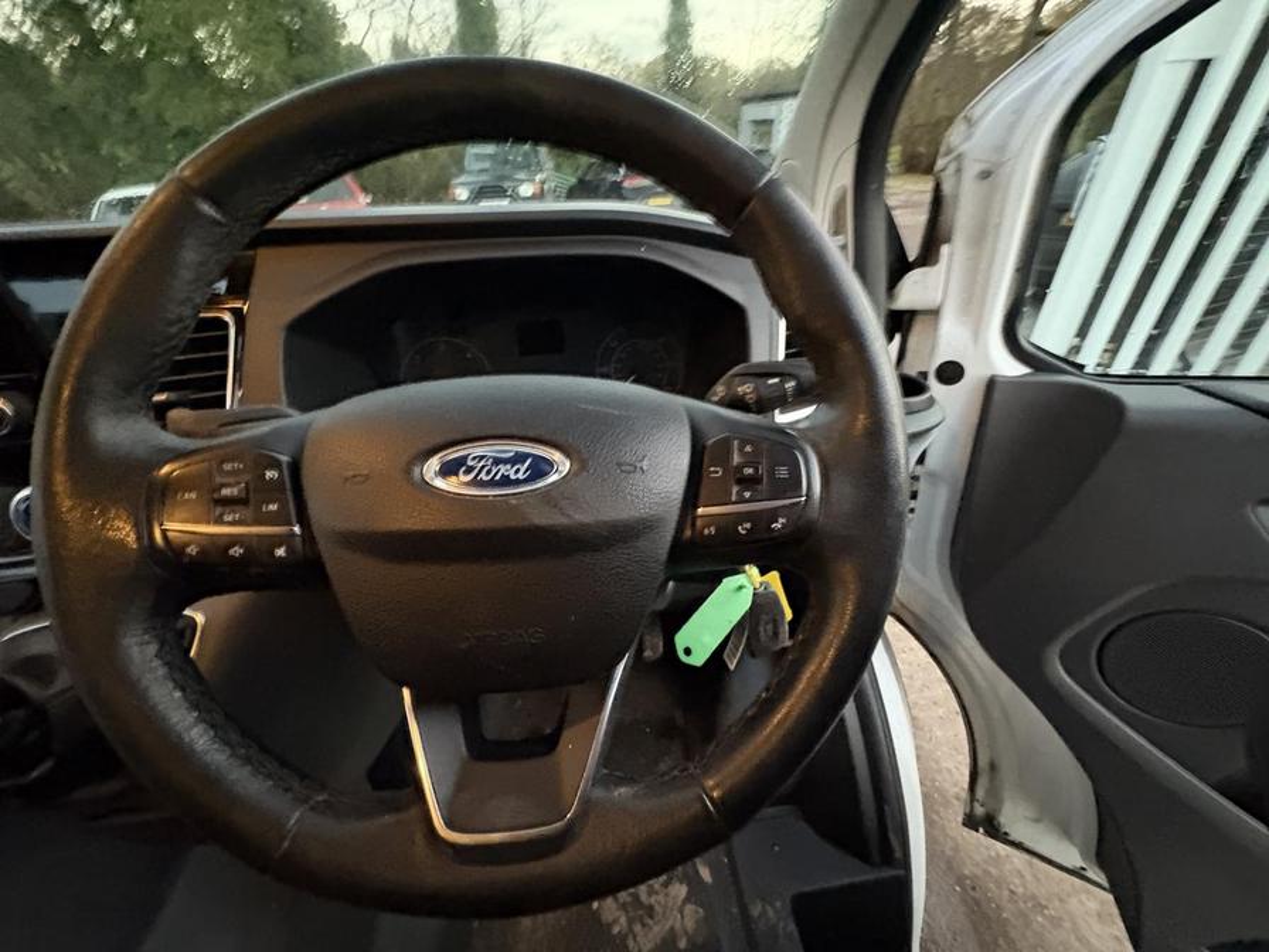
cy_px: 476
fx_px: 513
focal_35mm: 14
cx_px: 634
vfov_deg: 85.7
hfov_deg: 102.1
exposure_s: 1/30
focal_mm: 2.22
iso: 1600
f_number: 2.2
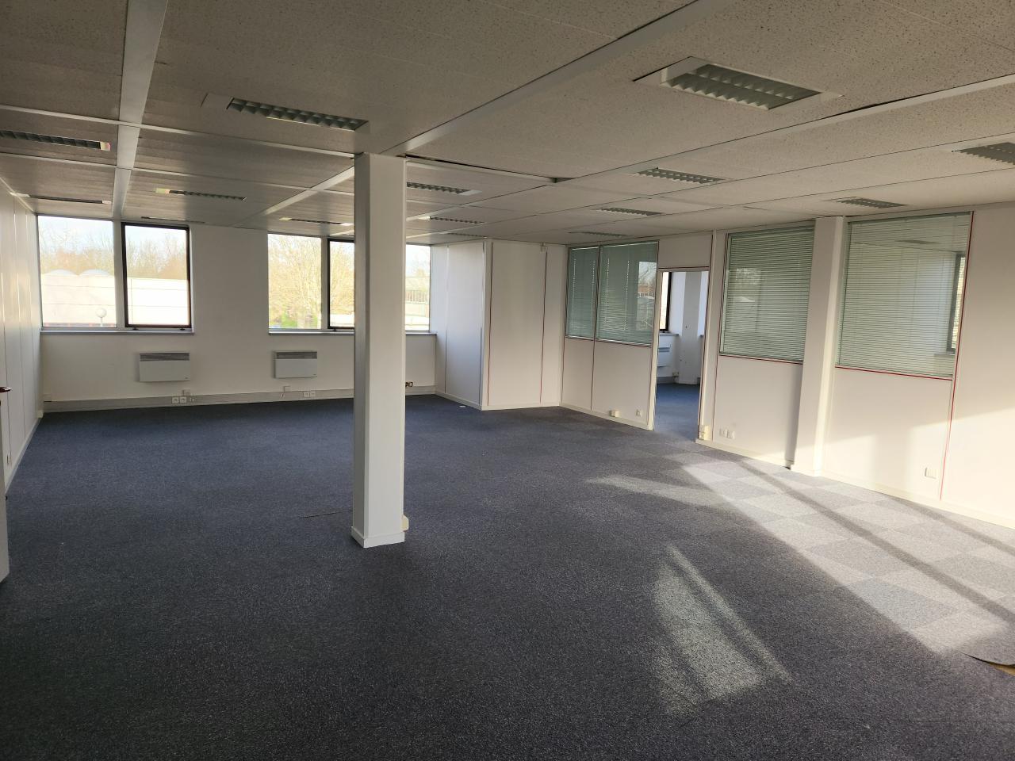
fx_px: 674
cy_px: 380
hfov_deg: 73.9
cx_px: 508
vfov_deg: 58.9
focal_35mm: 23
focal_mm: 5.4
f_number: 1.8
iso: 32
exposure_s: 1/50
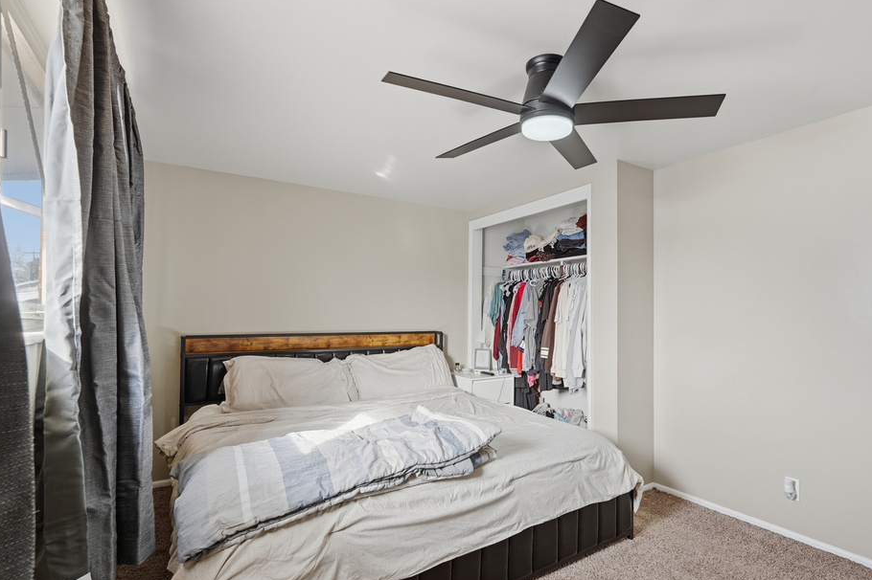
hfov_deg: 89.7
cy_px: 305
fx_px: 436
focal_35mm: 18
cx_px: 485
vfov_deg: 67.3
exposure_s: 1/250
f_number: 9
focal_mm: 16
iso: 250
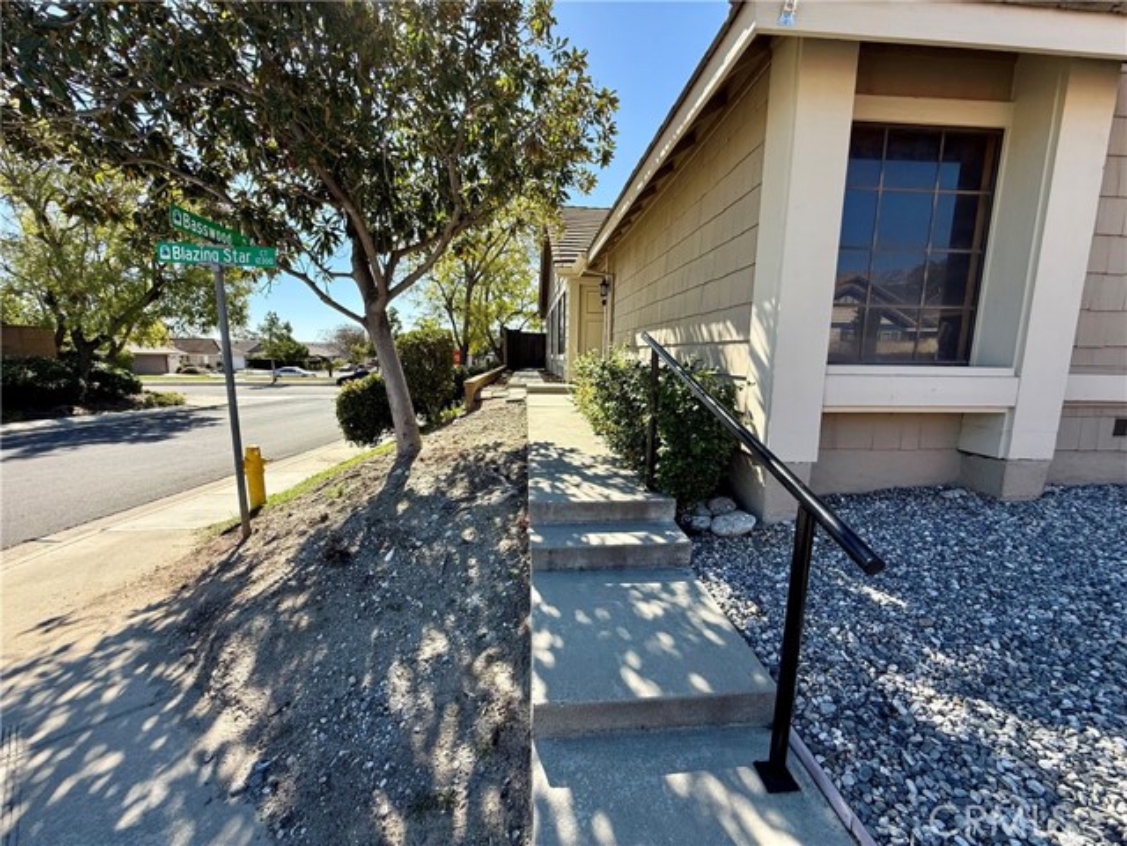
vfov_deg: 85.7
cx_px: 564
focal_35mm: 14
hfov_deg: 102.1
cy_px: 423
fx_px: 456
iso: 64
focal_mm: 2.22
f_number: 2.2
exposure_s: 1/1145
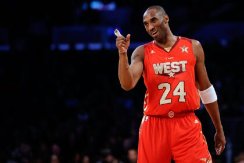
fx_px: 1355
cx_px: 122
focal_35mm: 200
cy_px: 82
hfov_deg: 10.3
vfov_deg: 6.9
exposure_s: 1/1000
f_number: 2.8
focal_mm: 200
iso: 3200
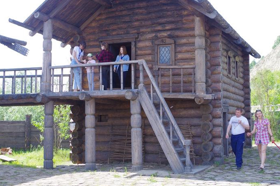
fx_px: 380
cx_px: 141
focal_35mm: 49
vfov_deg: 27.3
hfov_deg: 40.4
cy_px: 73
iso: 200
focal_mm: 23.13
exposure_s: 1/180
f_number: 5
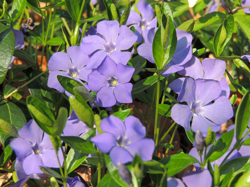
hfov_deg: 19.6
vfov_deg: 14.8
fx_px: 722
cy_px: 94
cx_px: 125
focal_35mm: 100
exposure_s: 1/320
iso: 100
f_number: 4.1
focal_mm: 17.8
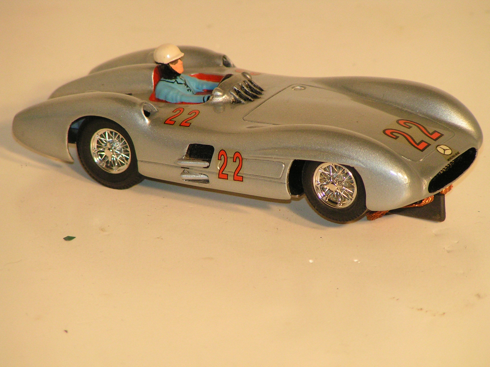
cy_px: 184
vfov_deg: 4.6
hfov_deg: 6.1
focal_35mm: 326
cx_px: 245
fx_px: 4615
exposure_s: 1/400
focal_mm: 49.8
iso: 160
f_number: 3.5
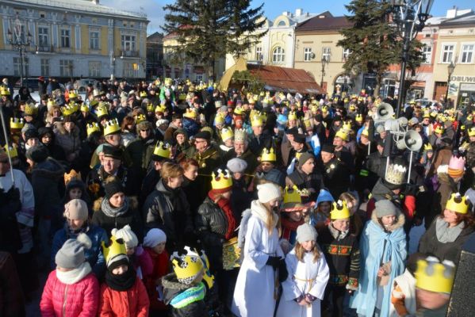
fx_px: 356
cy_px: 158
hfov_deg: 67.4
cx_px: 238
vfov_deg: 48.0
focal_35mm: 27
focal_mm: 18
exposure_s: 1/40
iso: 100
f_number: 18
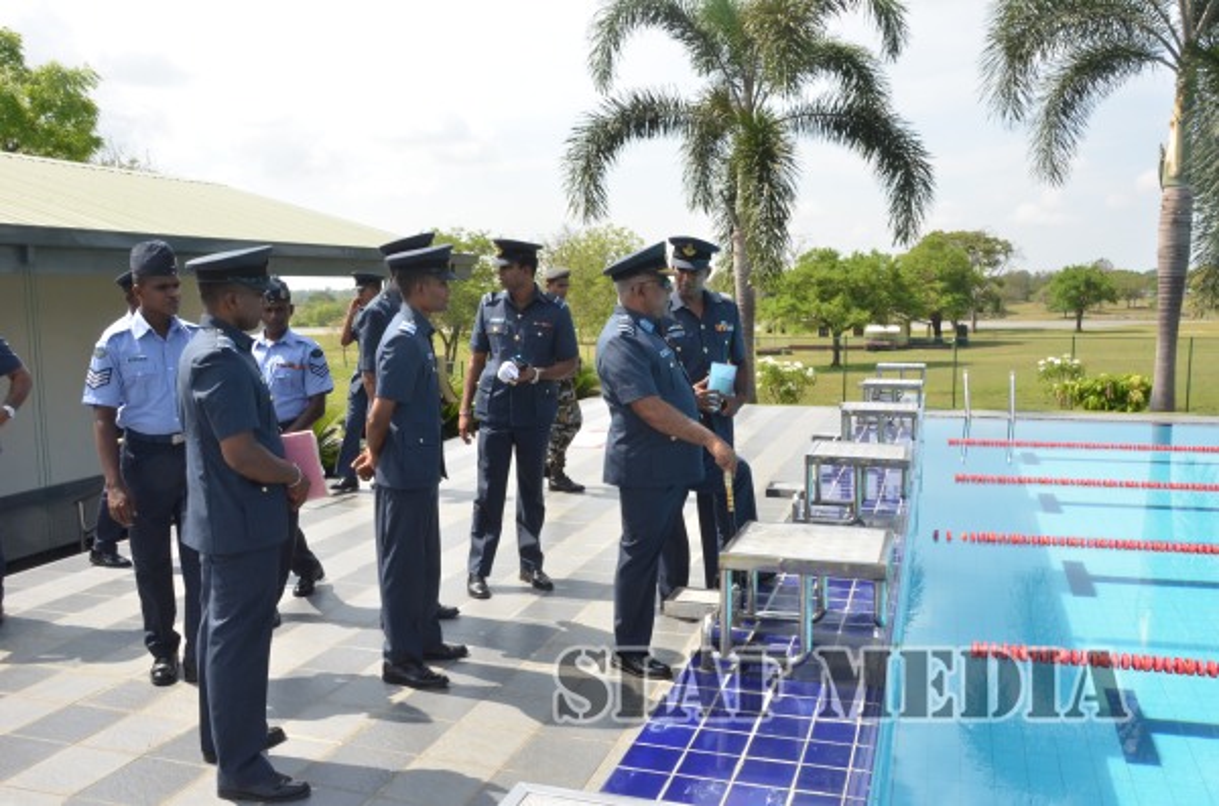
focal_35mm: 30
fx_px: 1013
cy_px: 403
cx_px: 610
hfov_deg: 62.0
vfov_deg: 43.4
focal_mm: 20
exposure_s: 1/125
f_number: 14
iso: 400
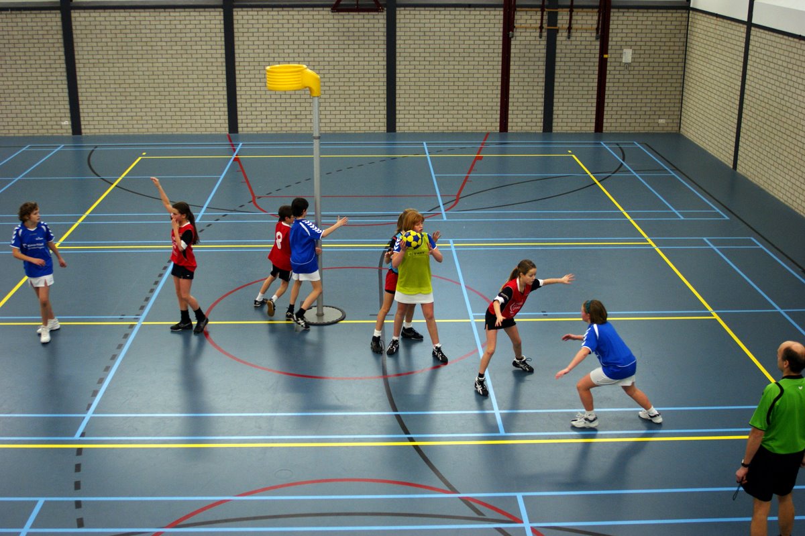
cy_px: 268
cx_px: 402
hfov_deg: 46.4
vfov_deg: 31.9
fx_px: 939
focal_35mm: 42
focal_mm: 28
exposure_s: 1/200
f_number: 2.8
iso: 400
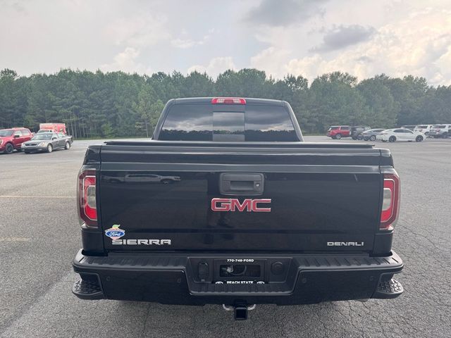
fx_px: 313
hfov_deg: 71.6
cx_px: 226
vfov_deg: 56.8
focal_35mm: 24
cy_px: 169
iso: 80
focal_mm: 6.76
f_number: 1.78
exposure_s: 1/549
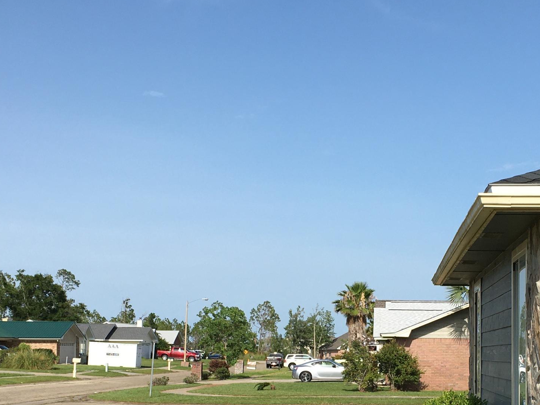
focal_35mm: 60
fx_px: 936
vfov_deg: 23.8
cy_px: 354
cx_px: 358
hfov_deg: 31.9
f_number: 2.2
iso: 25
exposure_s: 1/1832
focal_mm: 4.15
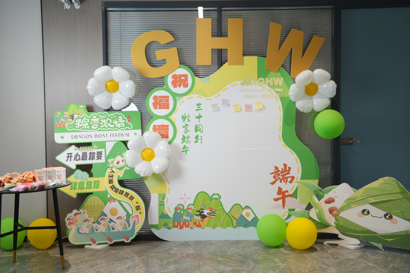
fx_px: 478
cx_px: 205
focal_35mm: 42
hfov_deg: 46.4
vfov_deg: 31.9
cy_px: 136
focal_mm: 42
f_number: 4
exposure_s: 1/125
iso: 800
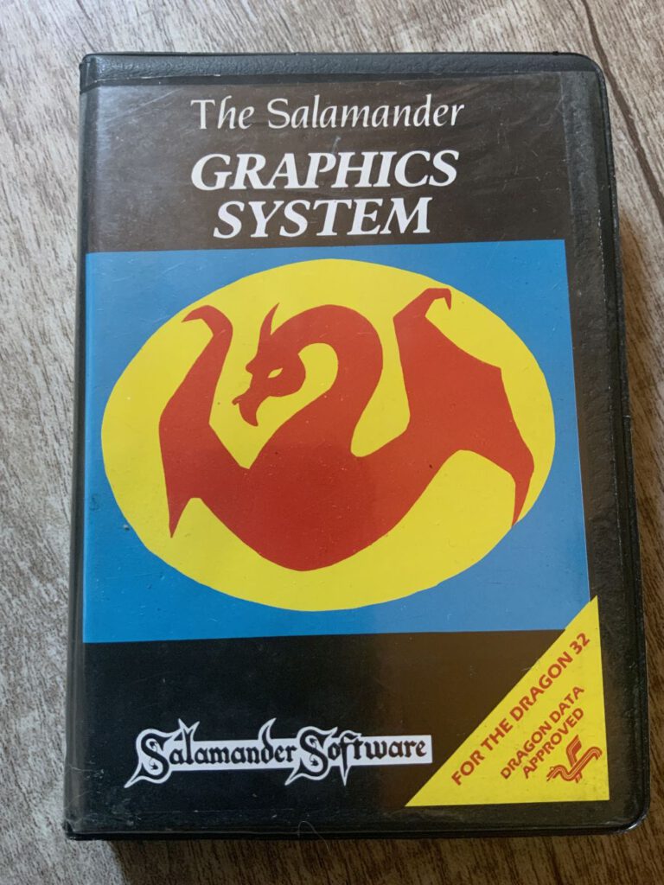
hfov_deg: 48.2
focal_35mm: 29
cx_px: 332
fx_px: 742
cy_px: 442
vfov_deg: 61.7
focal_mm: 3
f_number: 1.8
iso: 250
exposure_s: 1/60
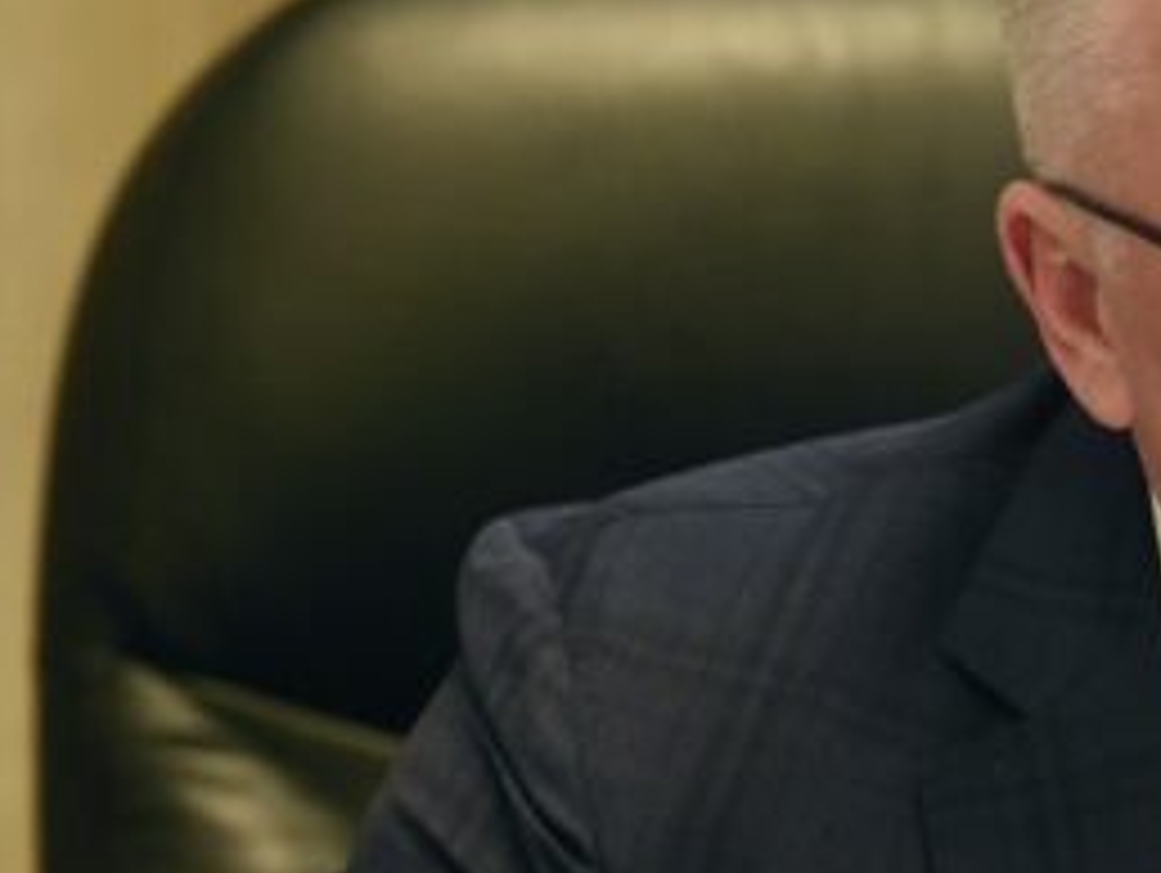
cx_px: 1552
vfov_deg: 4.8
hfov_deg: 6.3
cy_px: 596
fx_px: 10440
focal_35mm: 311
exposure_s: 1/800
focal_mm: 120
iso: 1250
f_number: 2.8
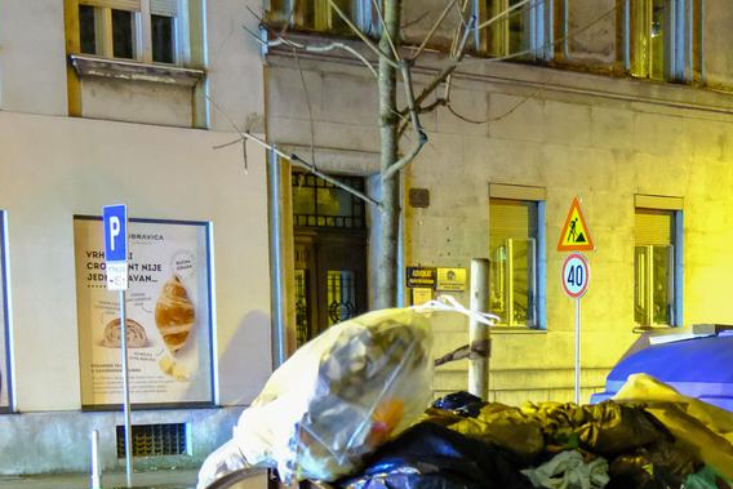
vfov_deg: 17.3
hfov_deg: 25.6
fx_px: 1548
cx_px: 692
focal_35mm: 76
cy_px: 563
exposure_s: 1/5
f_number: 2.8
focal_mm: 18.2
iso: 6400
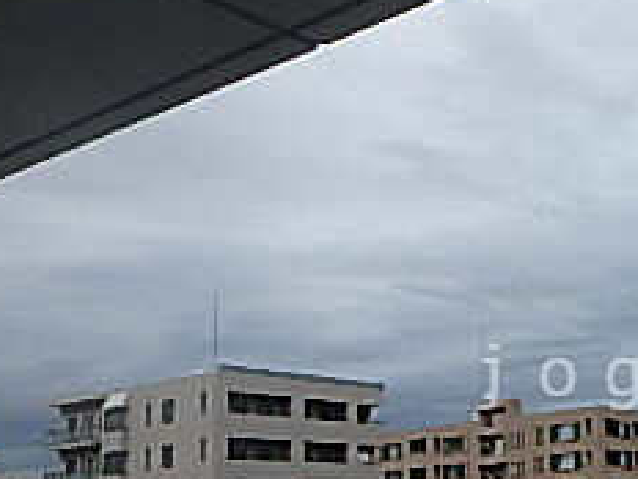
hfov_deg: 30.4
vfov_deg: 24.9
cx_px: 666
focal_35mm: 58
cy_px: 377
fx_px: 1069
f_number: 6
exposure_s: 1/400
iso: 125
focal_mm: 3.7
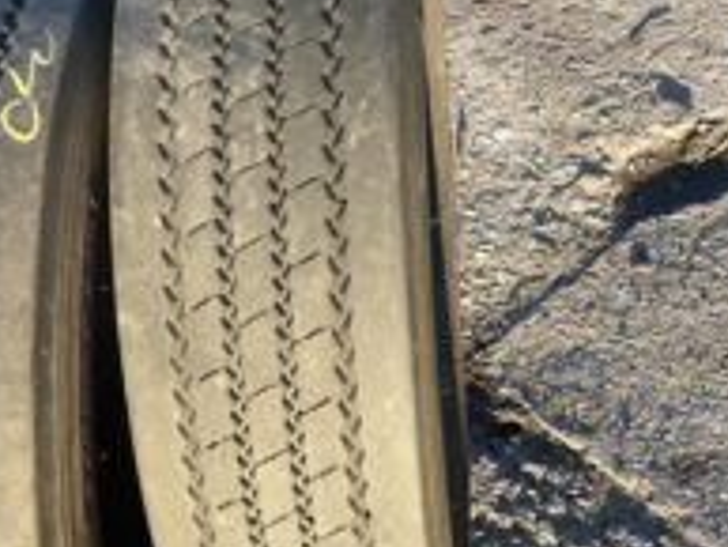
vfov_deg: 25.2
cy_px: 330
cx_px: 256
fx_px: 1221
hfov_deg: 33.0
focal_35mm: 58
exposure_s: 1/262
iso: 32
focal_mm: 4.25
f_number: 1.8
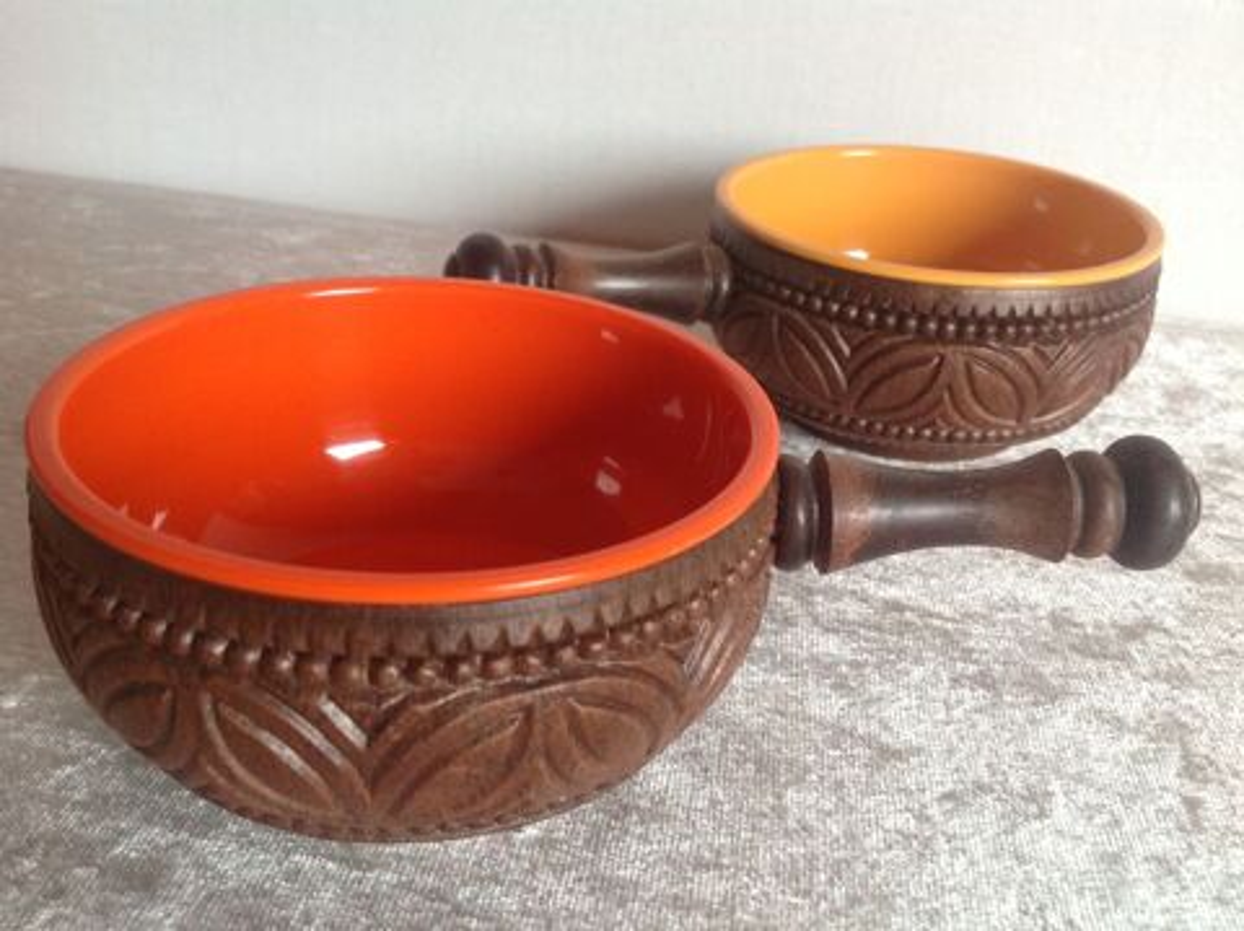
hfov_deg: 52.7
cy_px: 466
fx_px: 1257
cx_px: 622
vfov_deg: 40.6
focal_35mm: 35
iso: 125
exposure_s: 1/15
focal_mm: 4.28
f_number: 2.4
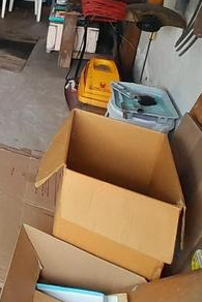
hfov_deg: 25.0
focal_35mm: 37
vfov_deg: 45.5
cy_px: 14
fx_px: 311
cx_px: -119
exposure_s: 1/100
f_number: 2.2
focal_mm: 1.13
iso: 50
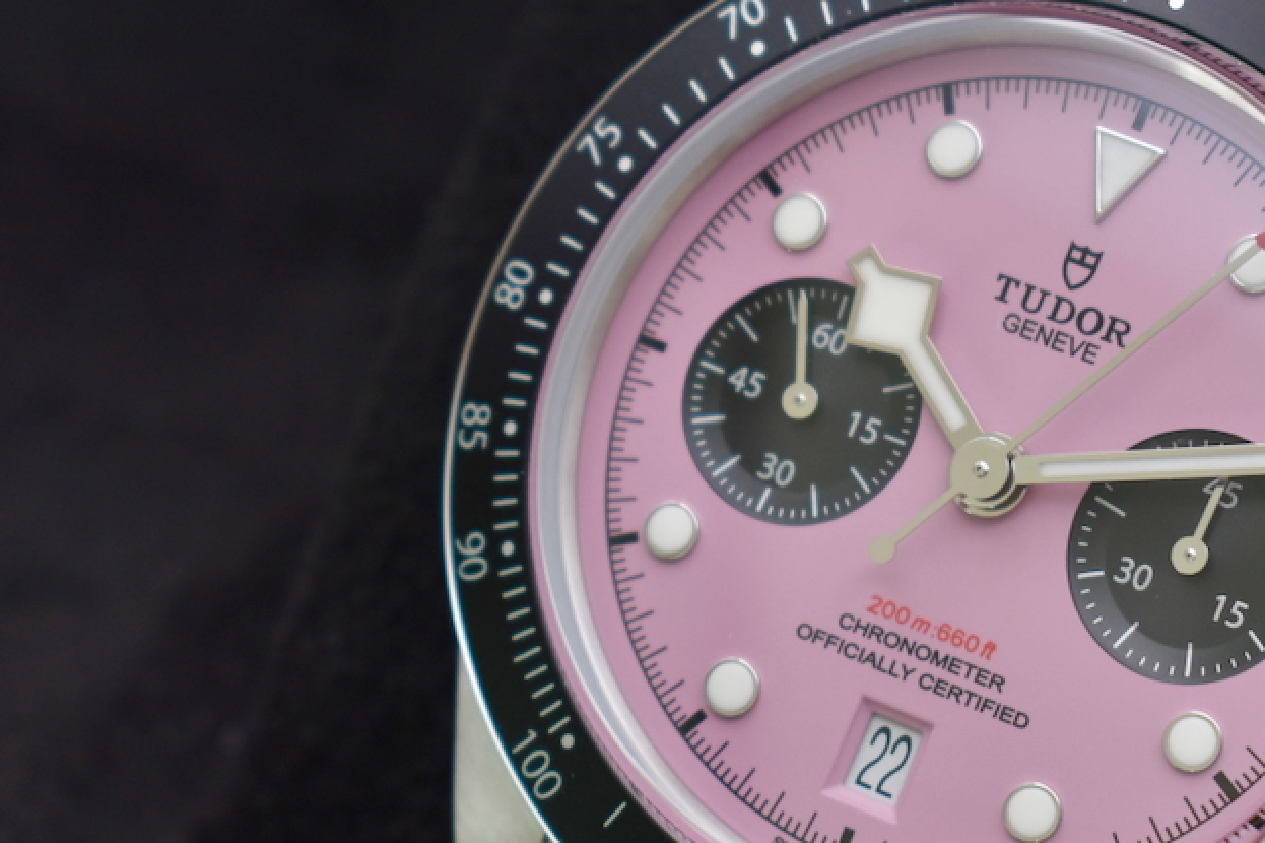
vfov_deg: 9.3
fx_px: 5199
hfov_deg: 13.8
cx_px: 967
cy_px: 492
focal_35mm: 148
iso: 400
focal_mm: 48
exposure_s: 1/125
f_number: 5.6
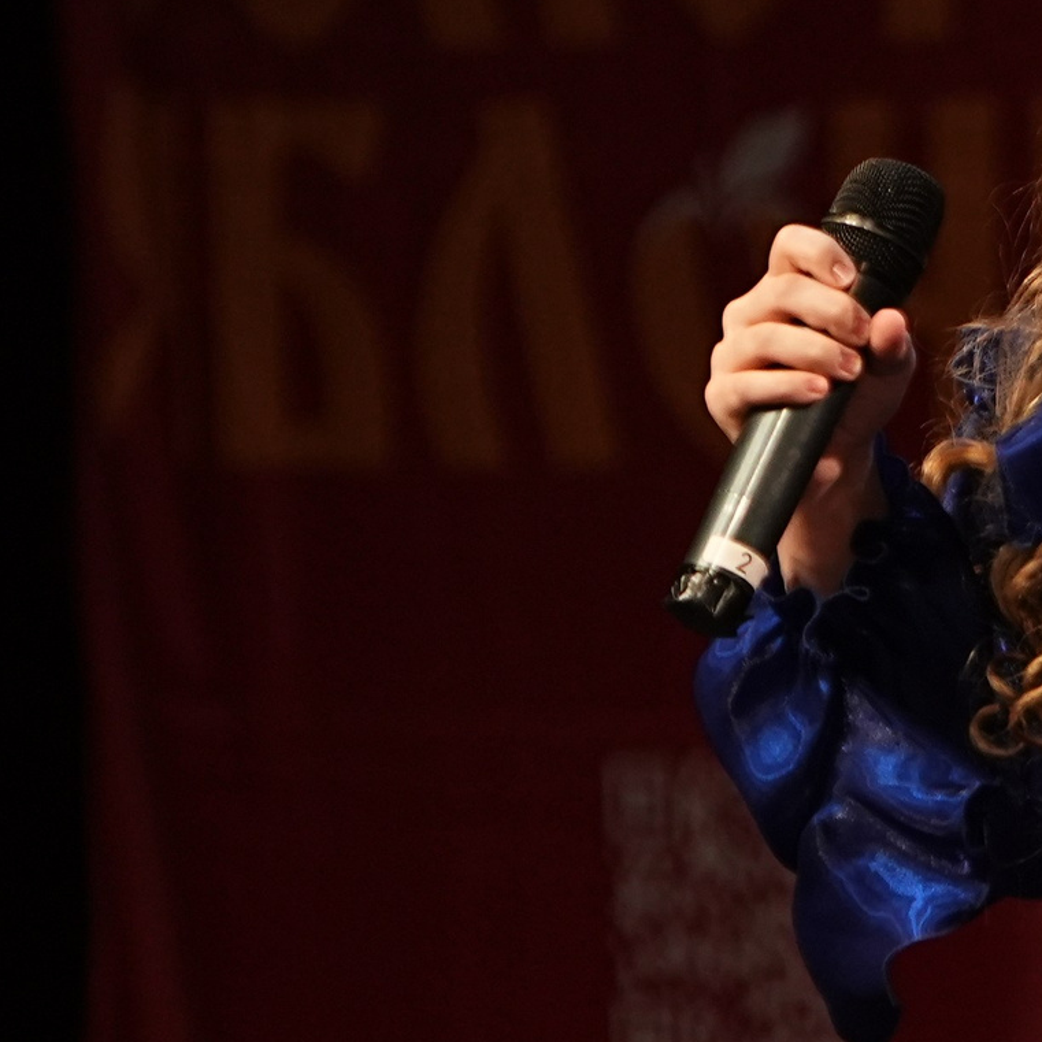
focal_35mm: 740
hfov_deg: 2.4
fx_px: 25202
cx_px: 1299
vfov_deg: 2.4
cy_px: 644
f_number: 2.8
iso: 1250
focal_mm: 173
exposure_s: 1/320
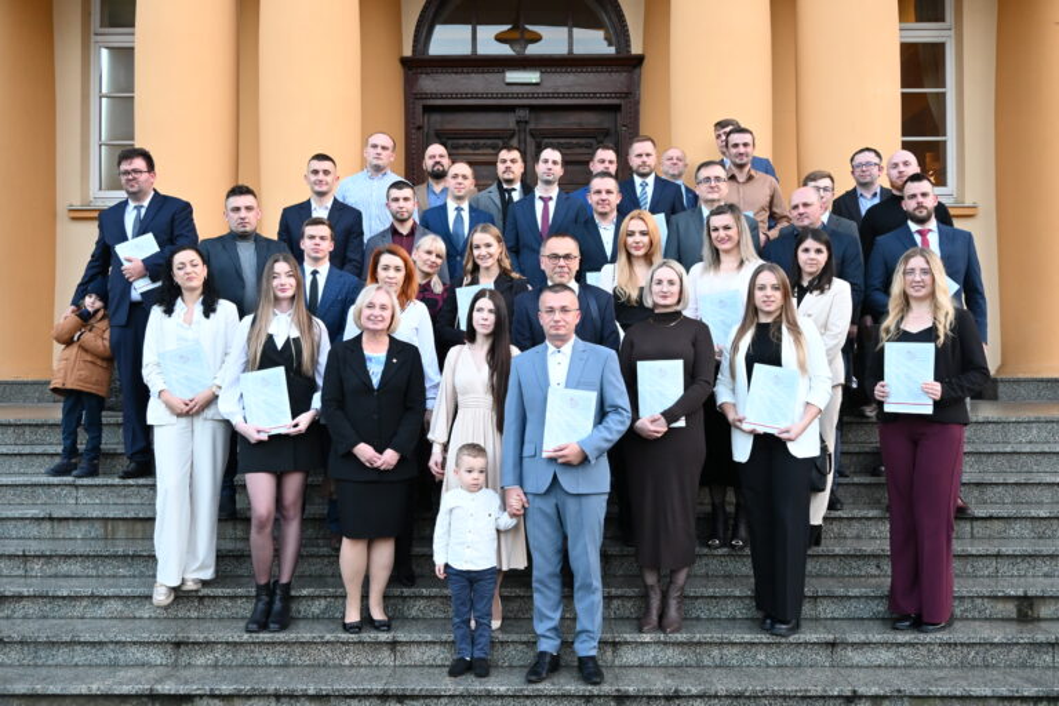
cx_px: 530
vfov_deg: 38.4
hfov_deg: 55.1
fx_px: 1015
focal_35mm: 34
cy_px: 353
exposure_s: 1/125
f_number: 4.2
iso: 1100
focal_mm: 23
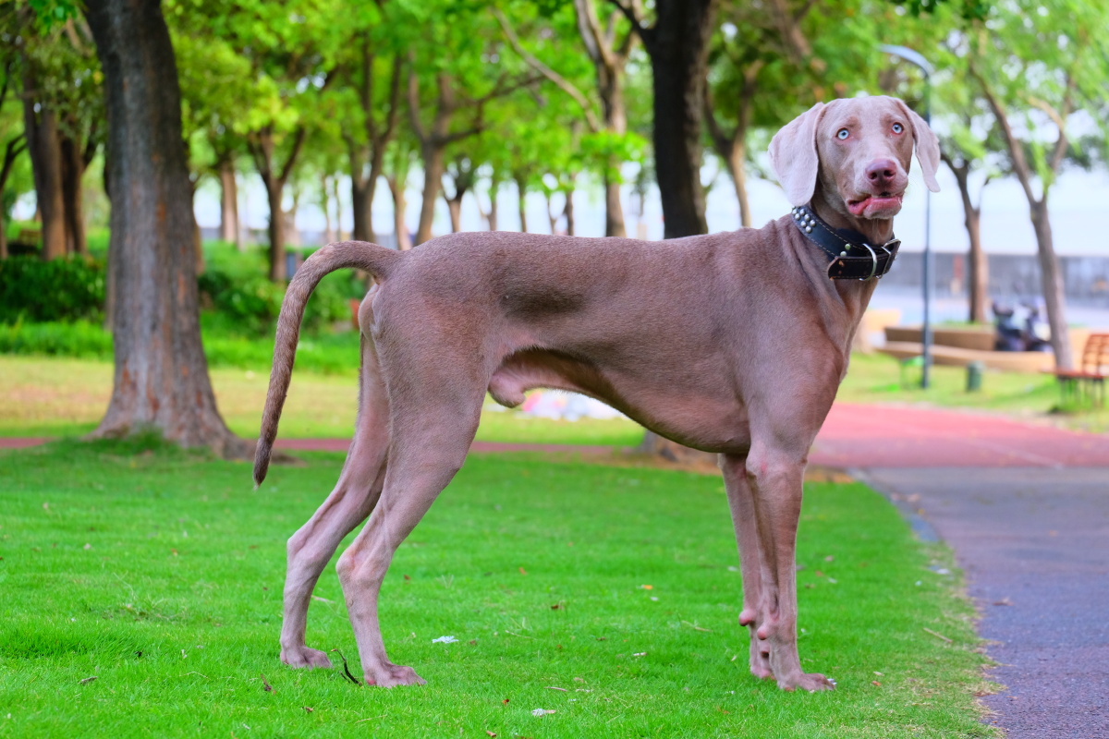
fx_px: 3296
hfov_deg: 19.1
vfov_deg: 12.8
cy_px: 370
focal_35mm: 107
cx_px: 554
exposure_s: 1/200
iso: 800
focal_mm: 71.1
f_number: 5.6
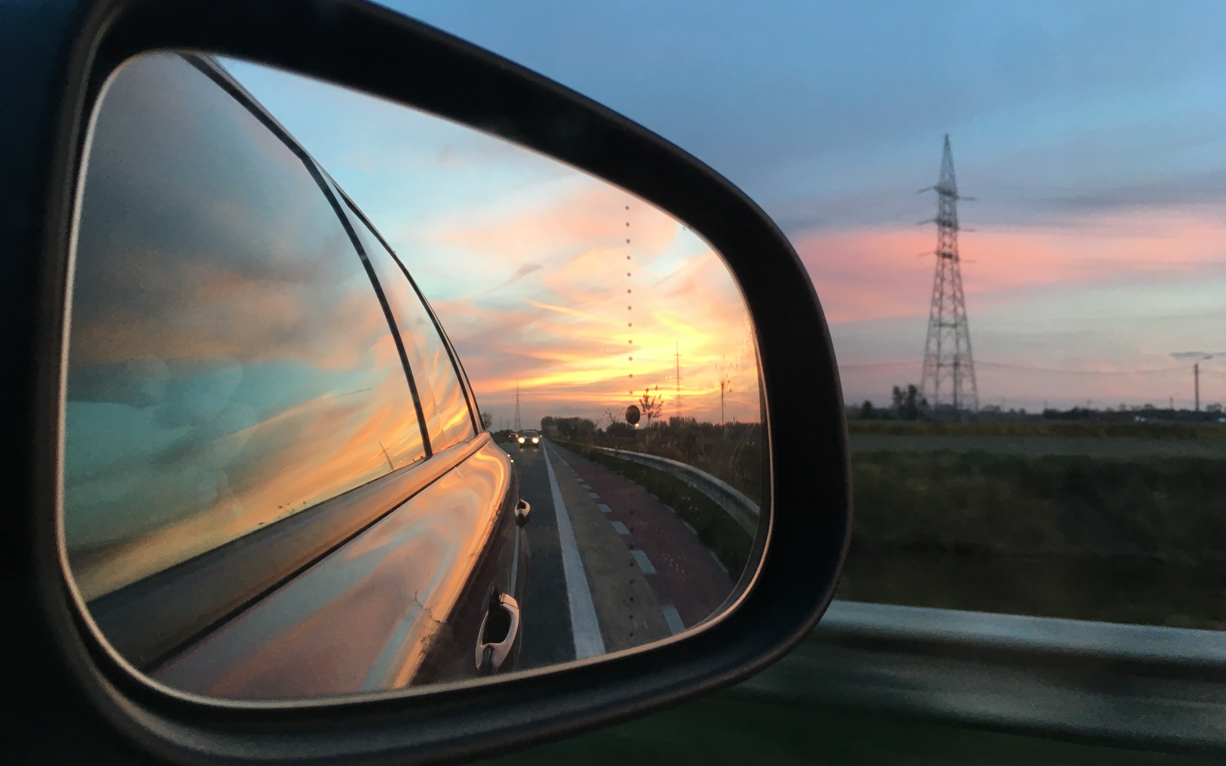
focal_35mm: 31
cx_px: 618
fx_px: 1036
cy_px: 366
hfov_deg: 61.2
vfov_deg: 40.6
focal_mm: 4.15
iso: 50
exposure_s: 1/33
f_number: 2.2
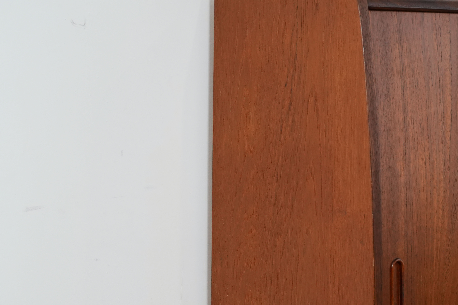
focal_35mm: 101
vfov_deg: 13.5
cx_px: 283
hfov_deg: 20.2
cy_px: 241
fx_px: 1285
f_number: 5.6
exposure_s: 1/25
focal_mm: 58
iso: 1250
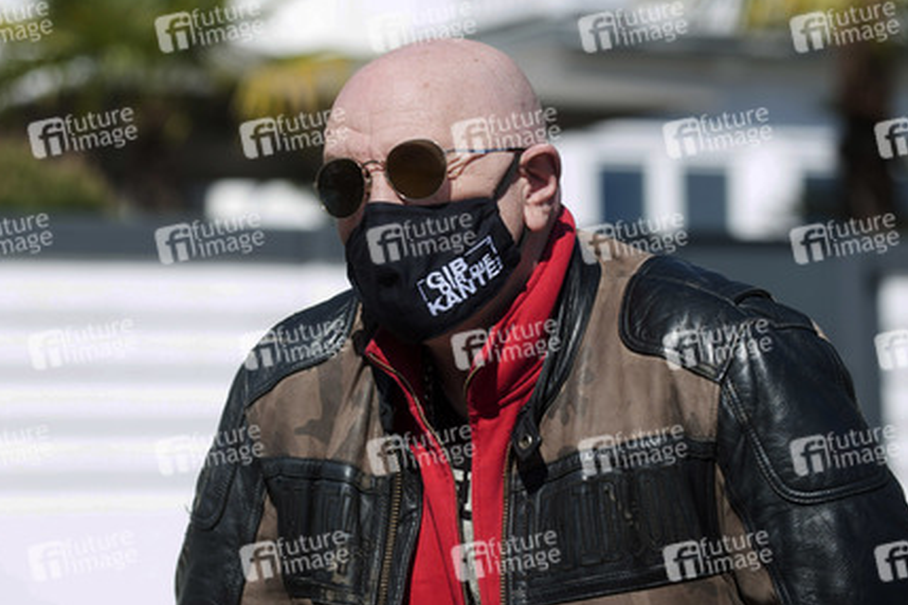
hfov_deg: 16.3
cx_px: 449
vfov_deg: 10.9
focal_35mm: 126
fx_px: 3178
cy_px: 292
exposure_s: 1/1250
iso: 200
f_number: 5
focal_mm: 120
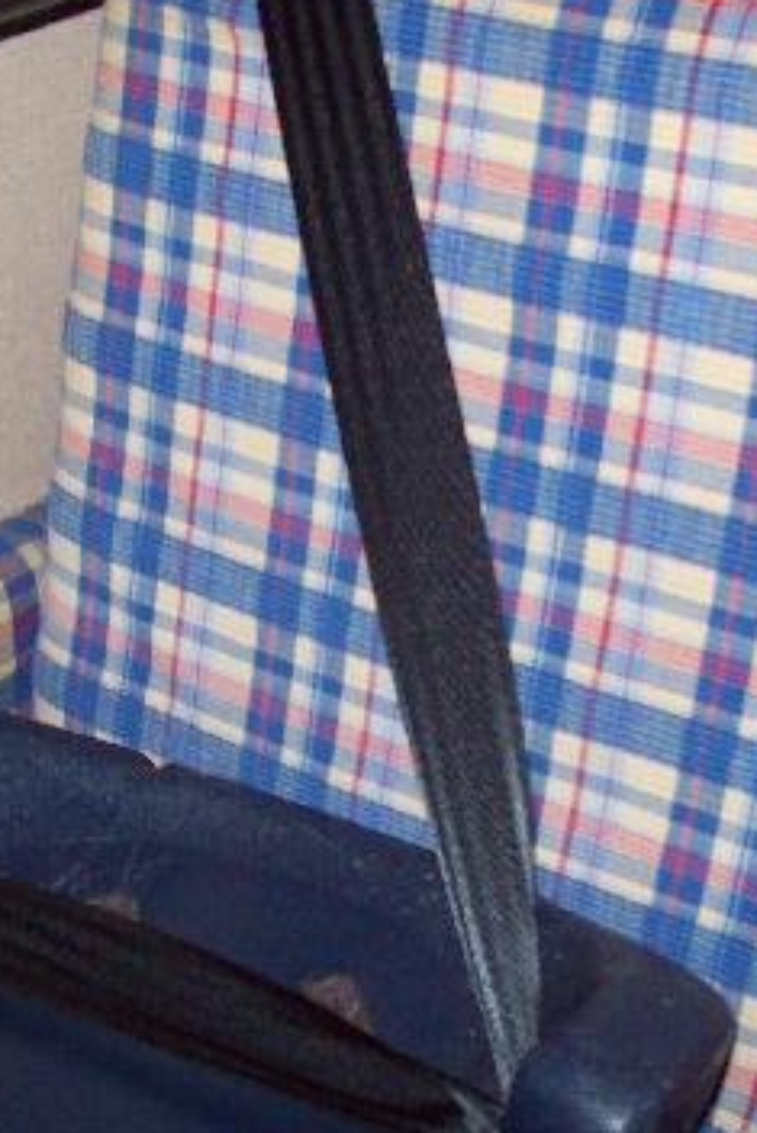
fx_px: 2143
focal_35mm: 68
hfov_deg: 20.0
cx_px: 338
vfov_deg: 29.6
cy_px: 521
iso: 200
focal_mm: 6
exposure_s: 1/64
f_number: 2.7
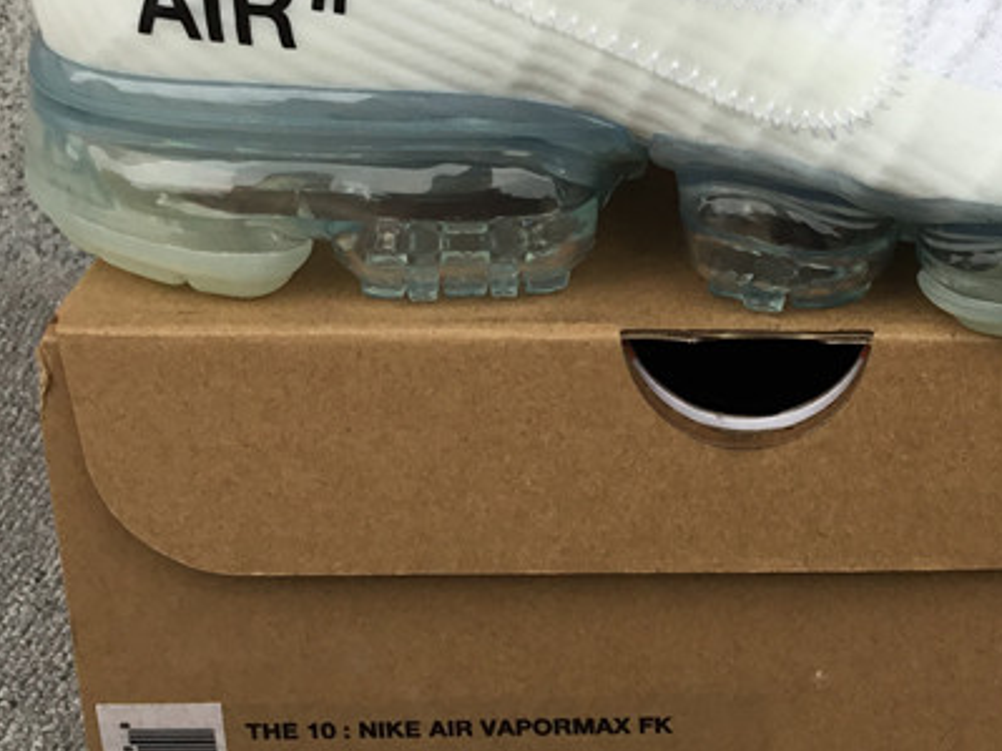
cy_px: 215
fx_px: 2026
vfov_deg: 20.9
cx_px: 799
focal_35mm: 70
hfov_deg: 27.3
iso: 32
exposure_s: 1/100
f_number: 2.4
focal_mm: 3.3
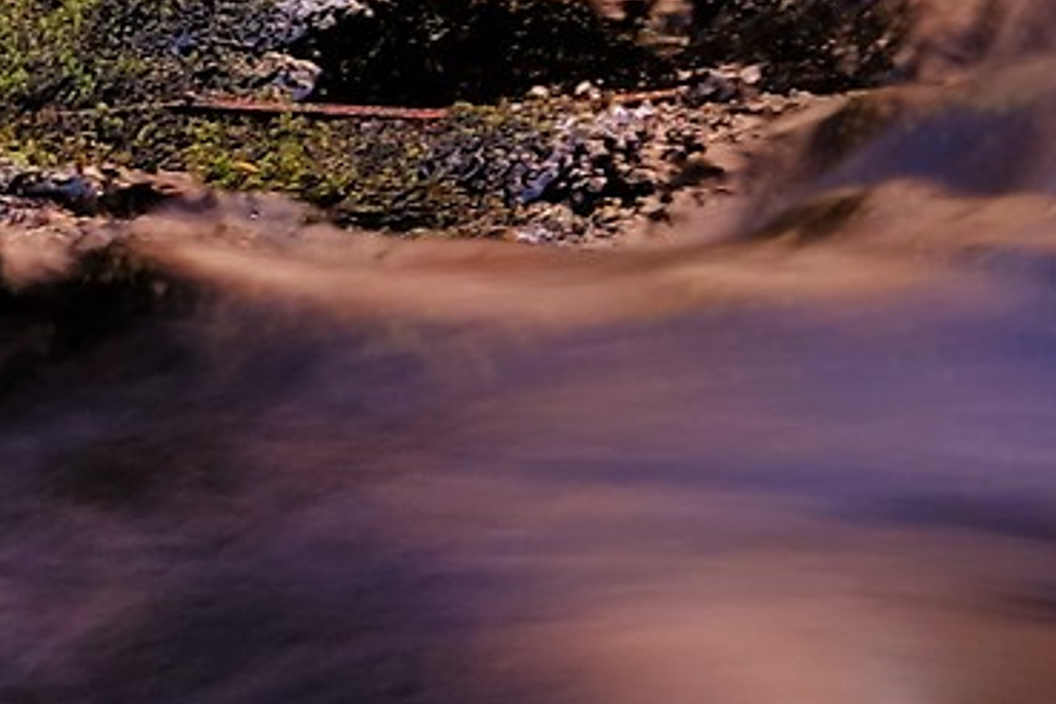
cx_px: 3360
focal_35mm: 267
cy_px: -398
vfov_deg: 5.1
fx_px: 7831
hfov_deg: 6.8
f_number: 14
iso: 200
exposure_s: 2.1
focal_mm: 27.4
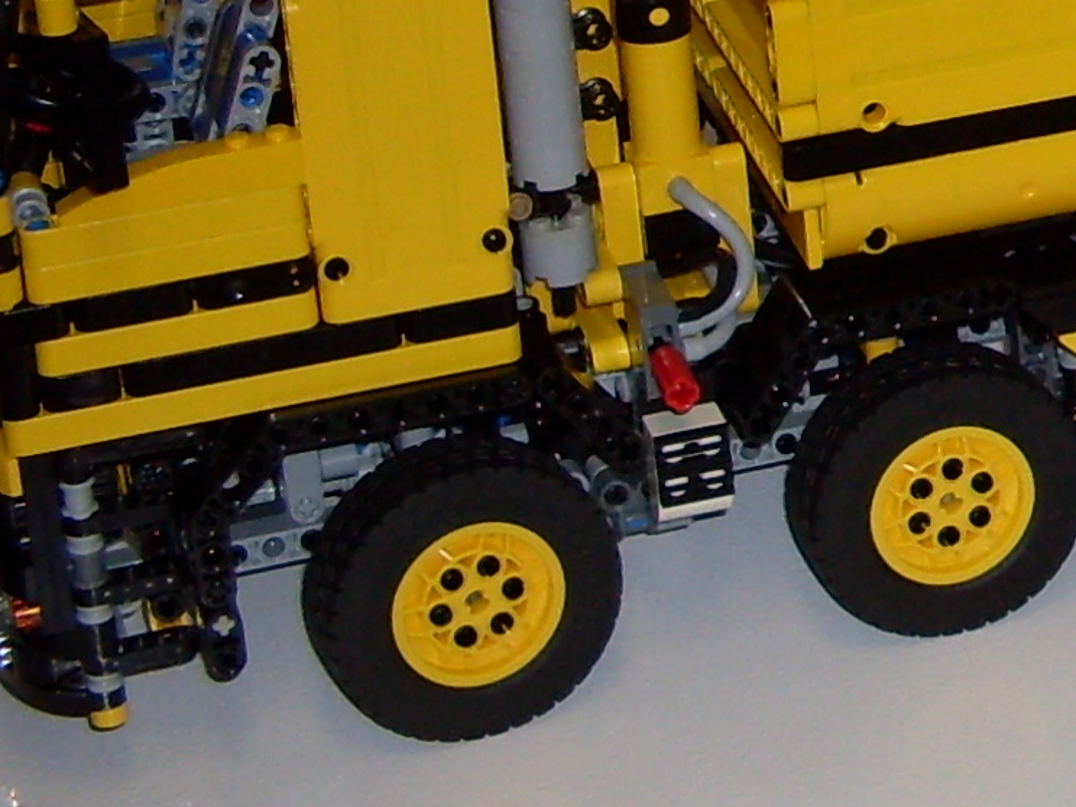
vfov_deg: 9.3
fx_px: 4880
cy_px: -270
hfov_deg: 11.4
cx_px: 2112
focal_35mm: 157
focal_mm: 6.3
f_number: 2.8
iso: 100
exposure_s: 1/45
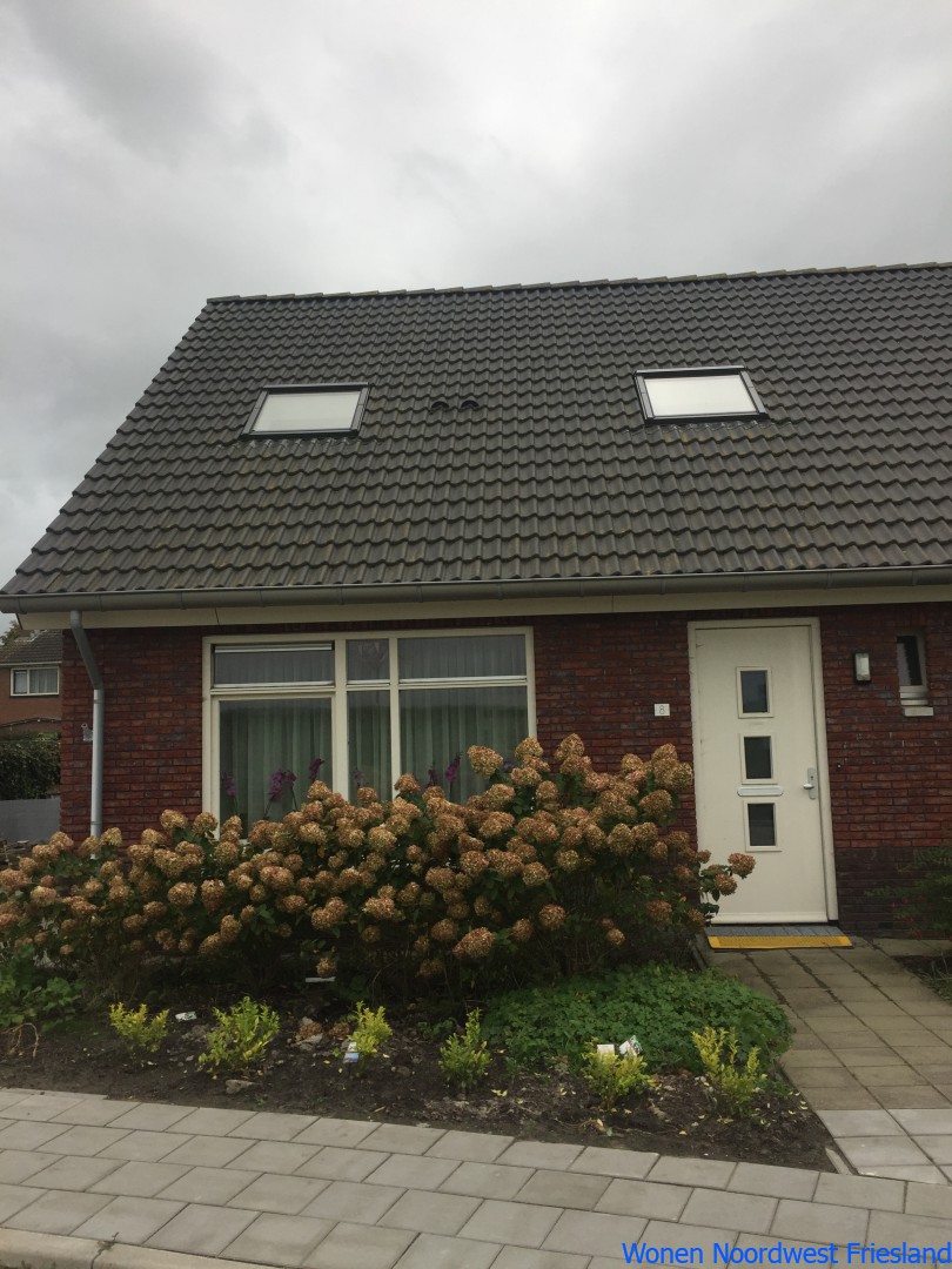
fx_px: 1063
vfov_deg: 61.7
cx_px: 476
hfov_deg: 48.2
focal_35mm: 29
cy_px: 634
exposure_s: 1/444
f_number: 2.2
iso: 32
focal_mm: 4.15
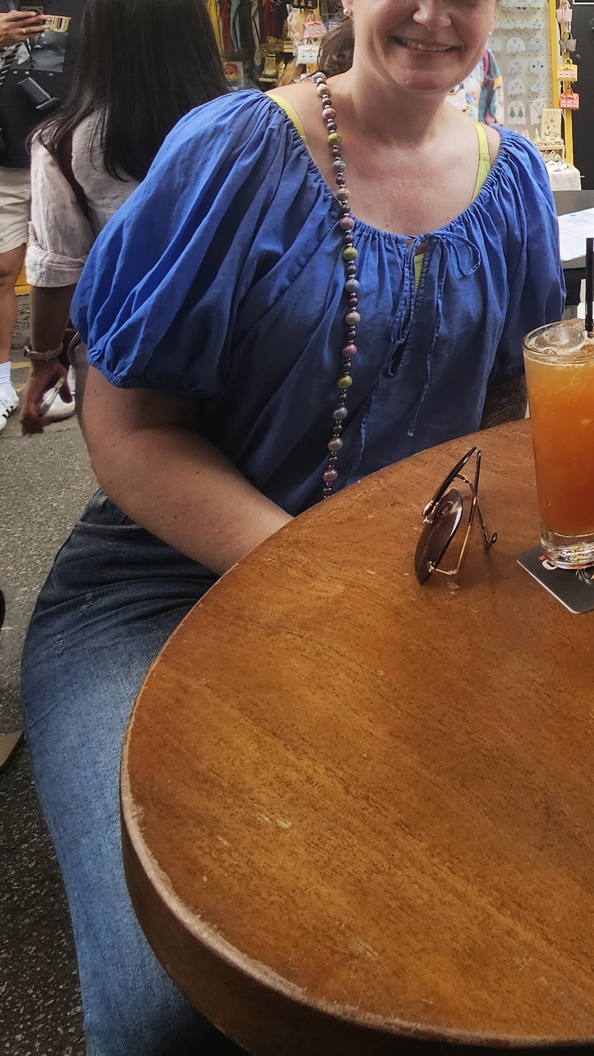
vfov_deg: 55.6
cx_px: 815
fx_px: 840
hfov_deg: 29.4
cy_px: 102
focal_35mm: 30
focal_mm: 2.2
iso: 125
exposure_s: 1/359
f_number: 2.2
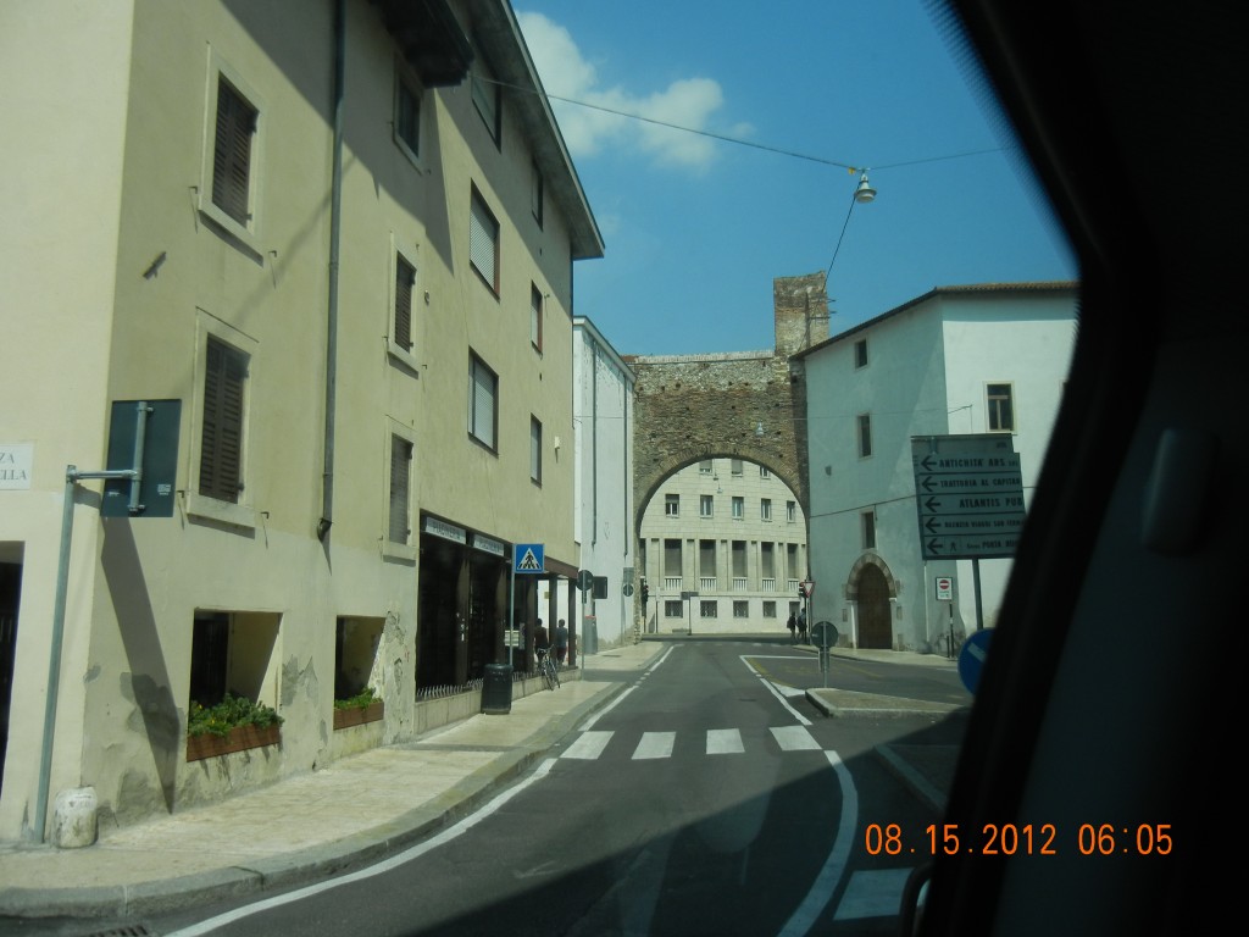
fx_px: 1082
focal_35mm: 30
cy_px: 468
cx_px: 624
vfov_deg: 46.8
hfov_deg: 60.0
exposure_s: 1/443
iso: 160
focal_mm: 5.4
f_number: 7
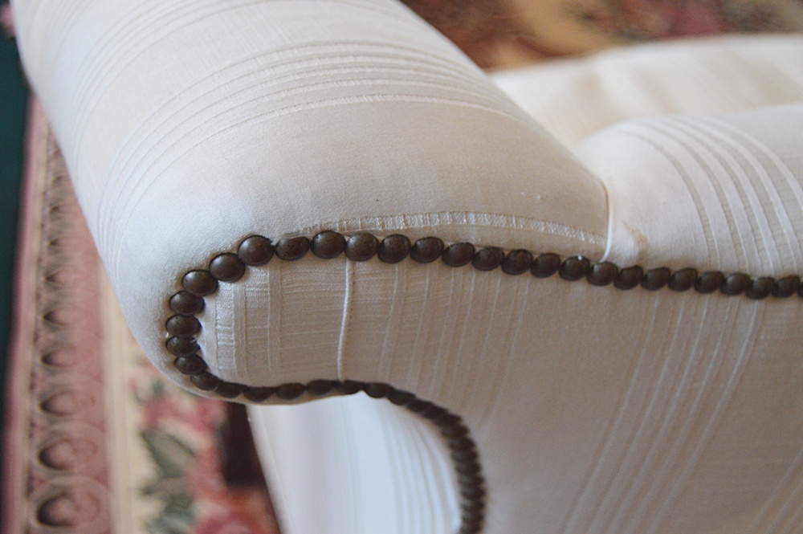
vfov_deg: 26.4
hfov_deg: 38.9
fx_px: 1137
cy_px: 267
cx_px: 402
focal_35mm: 51
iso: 2000
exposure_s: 1/60
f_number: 4.5
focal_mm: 34
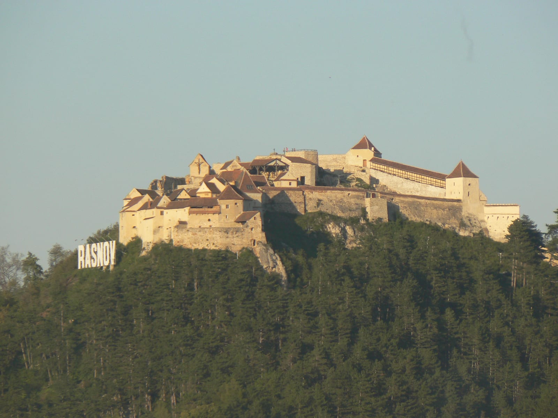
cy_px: 209
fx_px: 6964
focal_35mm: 432
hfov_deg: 4.6
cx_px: 279
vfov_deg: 3.4
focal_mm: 72
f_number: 5.6
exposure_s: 1/500
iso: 80
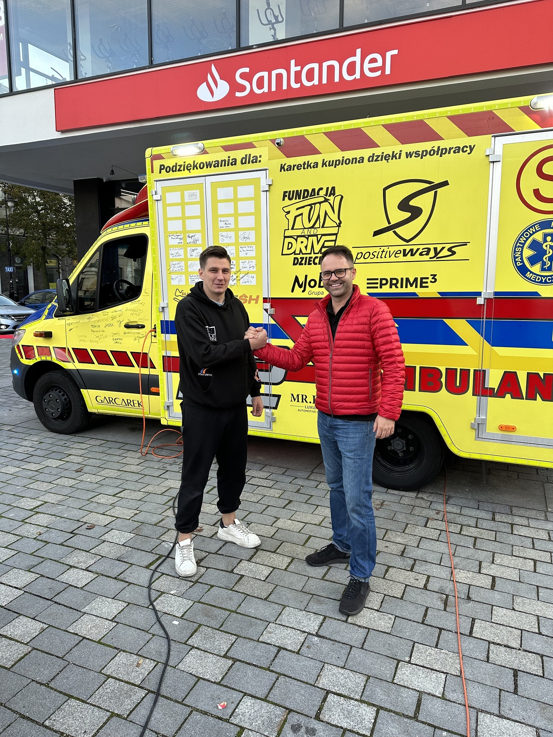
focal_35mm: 24
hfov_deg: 56.8
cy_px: 368
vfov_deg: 71.6
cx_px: 276
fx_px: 511
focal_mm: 6.86
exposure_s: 1/121
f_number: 1.78
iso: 80
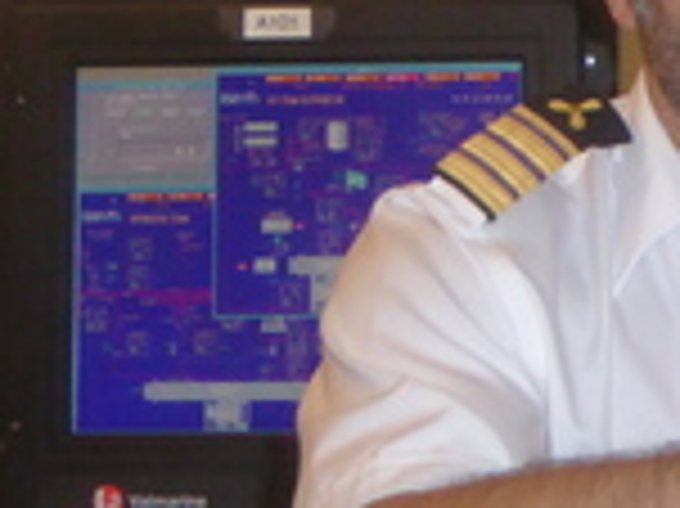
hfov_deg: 13.2
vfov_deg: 10.3
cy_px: -18
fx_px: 2807
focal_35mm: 143
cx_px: 941
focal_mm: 6.3
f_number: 3.7
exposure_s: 1/60
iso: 500
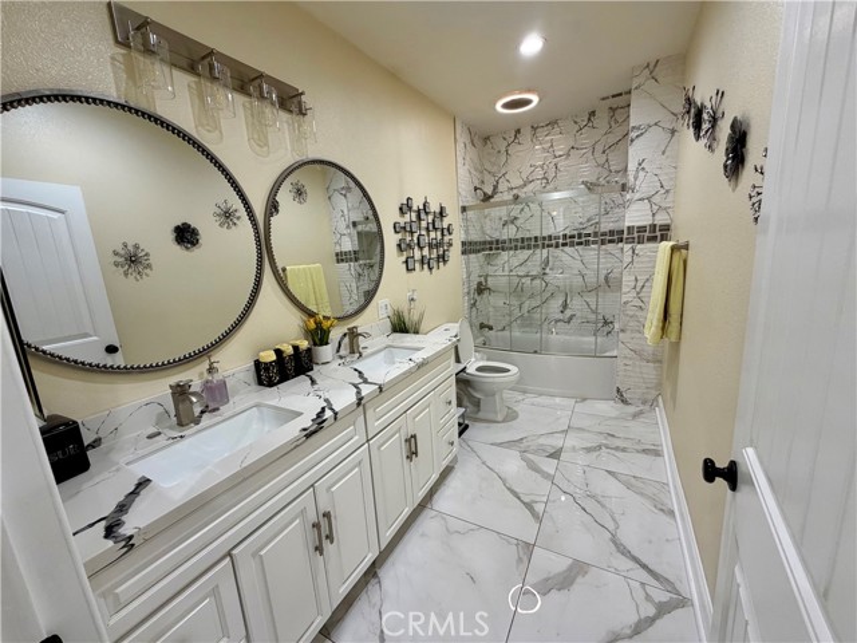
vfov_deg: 85.7
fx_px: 347
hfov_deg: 102.1
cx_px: 428
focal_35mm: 14
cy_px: 322
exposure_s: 1/120
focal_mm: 2.22
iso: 160
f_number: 2.2
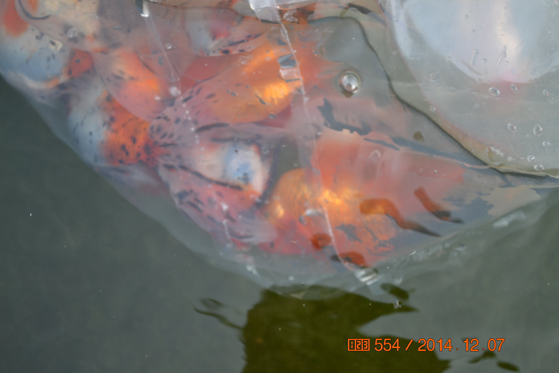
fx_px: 1281
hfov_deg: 24.6
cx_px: 280
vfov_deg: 16.6
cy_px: 186
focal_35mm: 82
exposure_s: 1/125
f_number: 5.6
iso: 140
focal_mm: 55
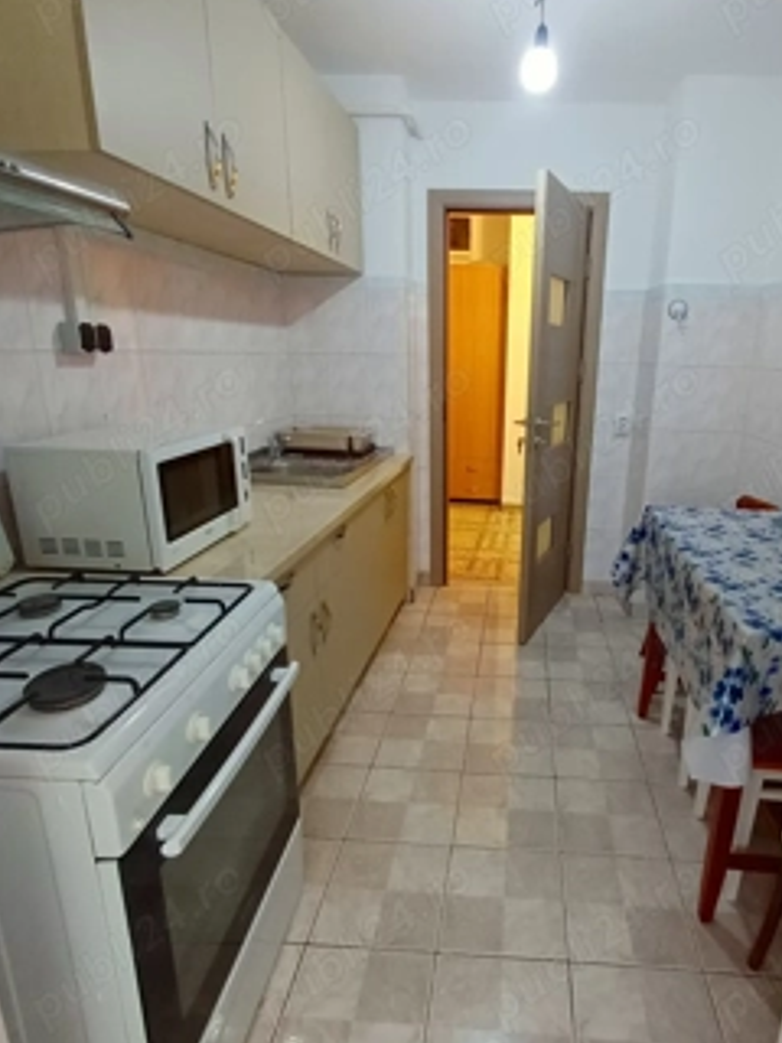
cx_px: 479
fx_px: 602
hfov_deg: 65.2
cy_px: 499
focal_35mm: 20
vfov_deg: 81.7
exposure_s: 1/25
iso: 160
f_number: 2.2
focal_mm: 1.64
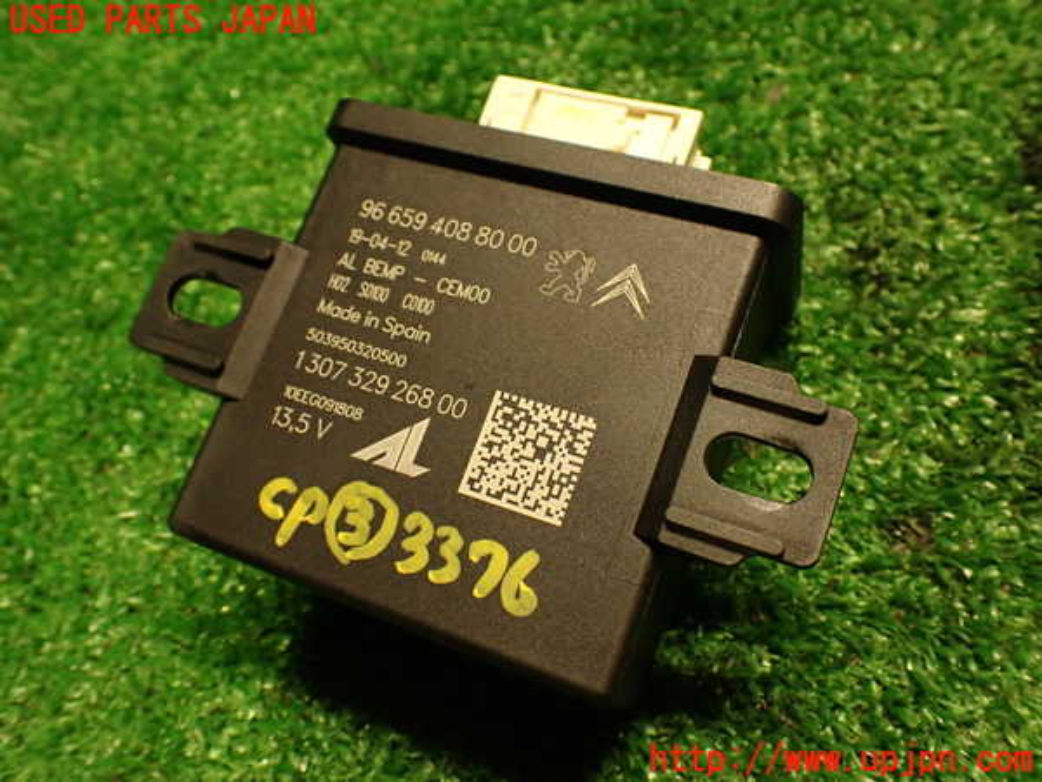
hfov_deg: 56.8
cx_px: 521
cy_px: 391
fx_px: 963
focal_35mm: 32
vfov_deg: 44.2
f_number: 2.4
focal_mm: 5.79
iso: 400
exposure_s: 1/30
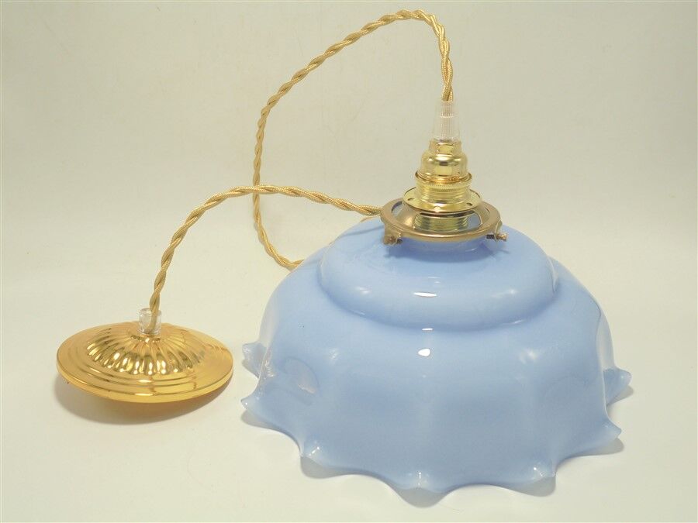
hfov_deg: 49.0
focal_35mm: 38
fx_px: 766
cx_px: 349
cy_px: 262
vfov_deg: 37.7
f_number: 4.2
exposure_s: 1/100
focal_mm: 6.9
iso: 100
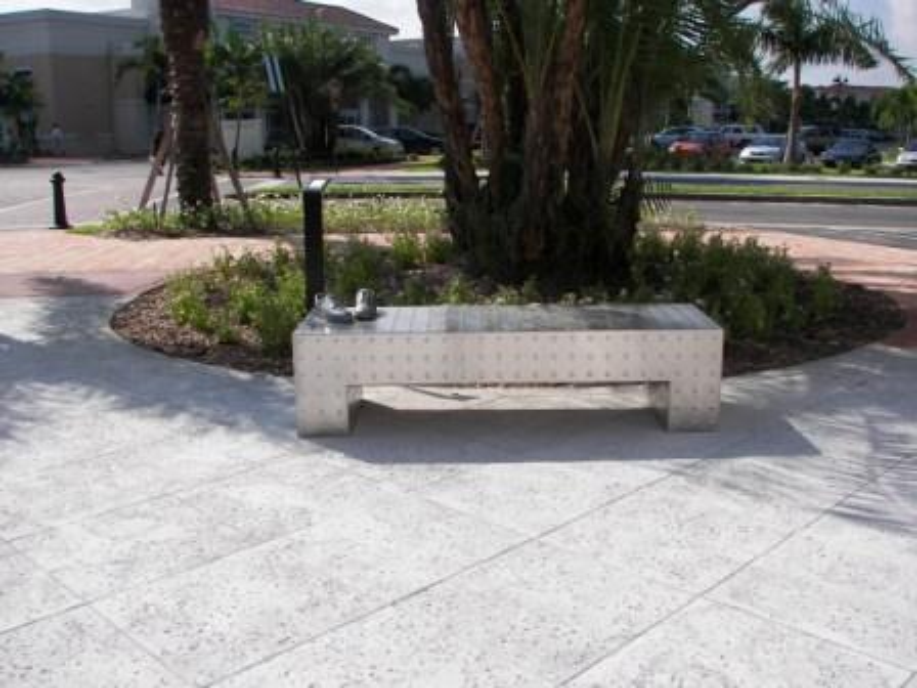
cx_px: 458
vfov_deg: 39.7
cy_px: 344
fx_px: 954
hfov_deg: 51.4
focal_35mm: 36
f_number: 4
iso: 50
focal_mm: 6
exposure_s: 1/800
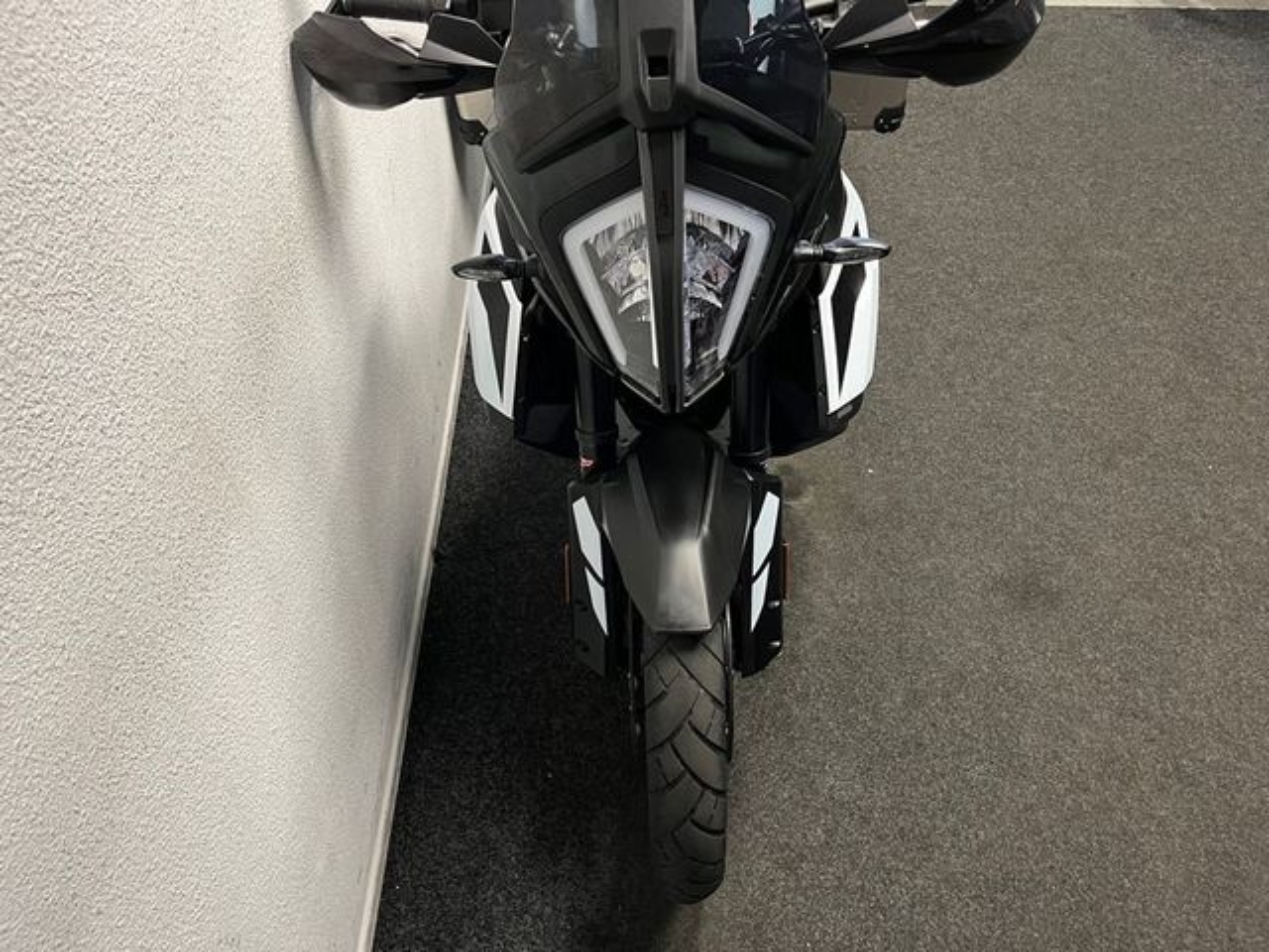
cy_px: 476
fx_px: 953
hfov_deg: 67.3
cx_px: 634
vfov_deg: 53.1
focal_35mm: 26
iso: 125
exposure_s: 1/50
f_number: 1.6
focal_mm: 5.1
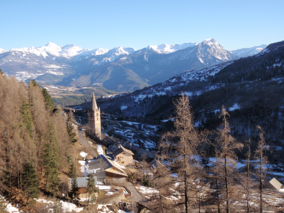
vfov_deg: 34.3
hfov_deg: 44.8
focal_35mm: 42
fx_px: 345
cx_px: 142
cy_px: 106
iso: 64
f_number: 6.3
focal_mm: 7.57
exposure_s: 1/125
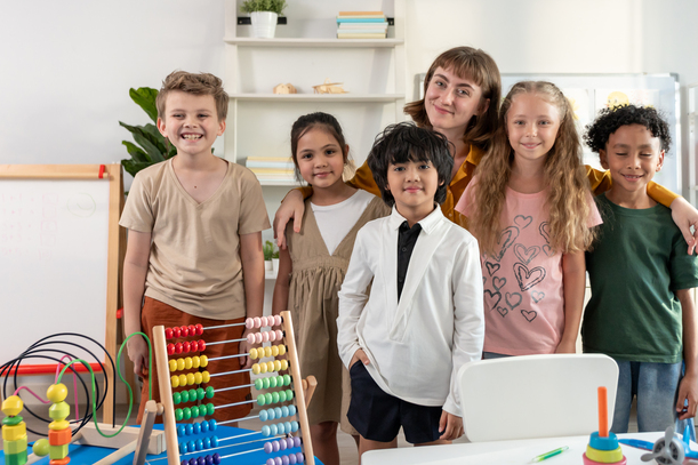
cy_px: 188
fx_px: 737
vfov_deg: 34.9
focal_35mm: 38
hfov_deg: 50.5
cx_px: 410
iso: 1000
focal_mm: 29
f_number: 2.8
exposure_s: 1/400
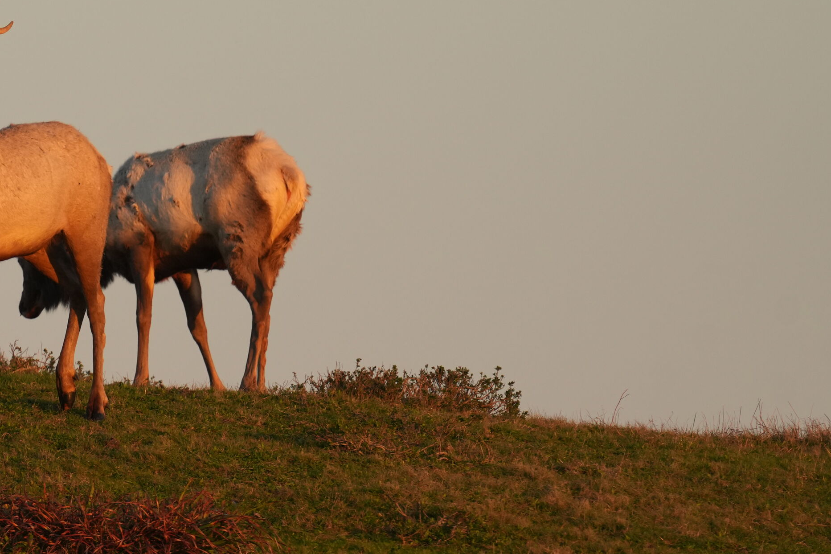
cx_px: -21
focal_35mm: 1390
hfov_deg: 1.5
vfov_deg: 1.0
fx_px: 32081
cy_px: 187
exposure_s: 1/500
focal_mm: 600
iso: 640
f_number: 5.6
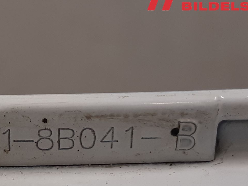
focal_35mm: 55
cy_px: 164
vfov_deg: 25.8
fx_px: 394
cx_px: 42
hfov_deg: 33.7
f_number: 1.7
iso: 64
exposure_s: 1/50
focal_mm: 3.93
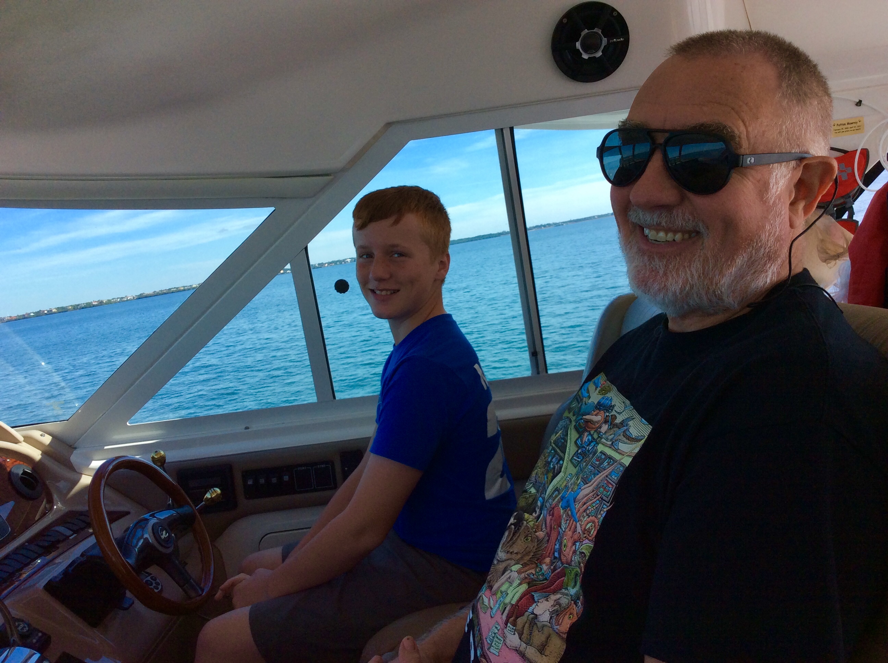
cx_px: 444
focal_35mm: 32
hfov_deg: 56.9
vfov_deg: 44.1
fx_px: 820
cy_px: 332
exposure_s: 1/743
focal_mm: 3.3
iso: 32
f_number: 2.4
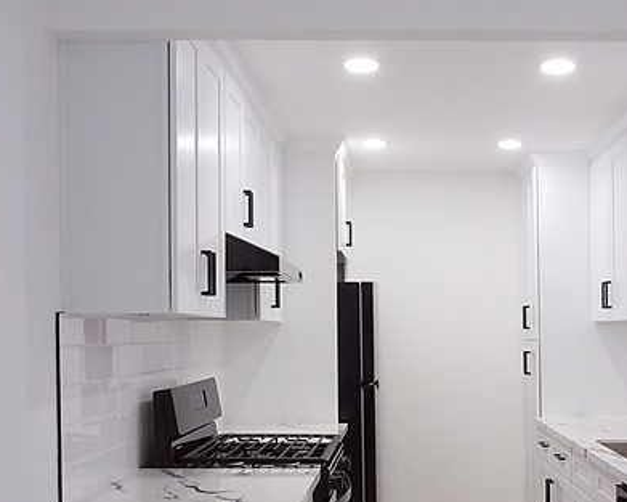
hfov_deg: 40.0
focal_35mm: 46
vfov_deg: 32.4
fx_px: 854
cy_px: 346
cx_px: 392
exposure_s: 1/80
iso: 2000
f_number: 8
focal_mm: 9
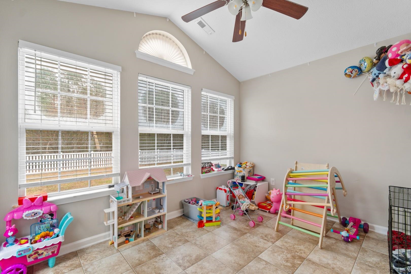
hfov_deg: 100.4
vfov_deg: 77.3
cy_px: 137
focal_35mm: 15
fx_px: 171
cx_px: 206
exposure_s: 1/13
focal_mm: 10
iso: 100
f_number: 4.5
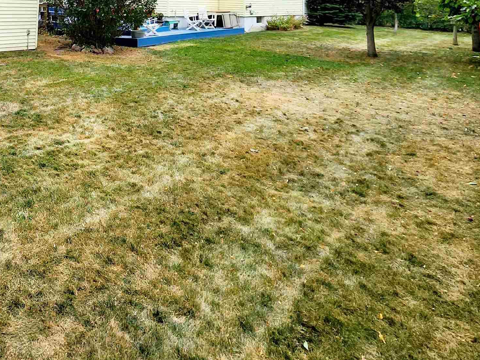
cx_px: 48
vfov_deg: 43.0
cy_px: -11
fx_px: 374
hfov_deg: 56.4
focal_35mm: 27
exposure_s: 1/1111
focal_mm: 2.2
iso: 50
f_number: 2.2
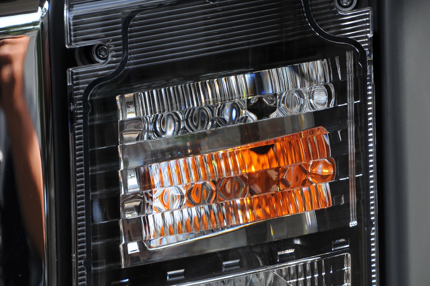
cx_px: 215
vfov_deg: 5.4
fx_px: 3042
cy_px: 143
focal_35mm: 255
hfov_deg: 8.1
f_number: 8
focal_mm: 170
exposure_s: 1/100
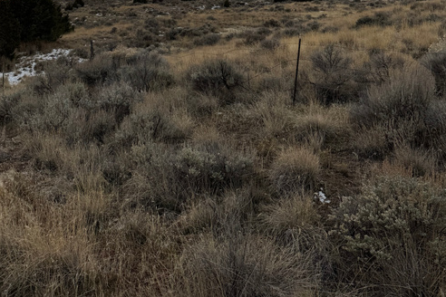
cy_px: -25
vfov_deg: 30.7
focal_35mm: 39
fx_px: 483
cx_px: 197
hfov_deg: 49.4
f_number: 1.78
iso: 80
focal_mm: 6.76
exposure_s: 1/6410
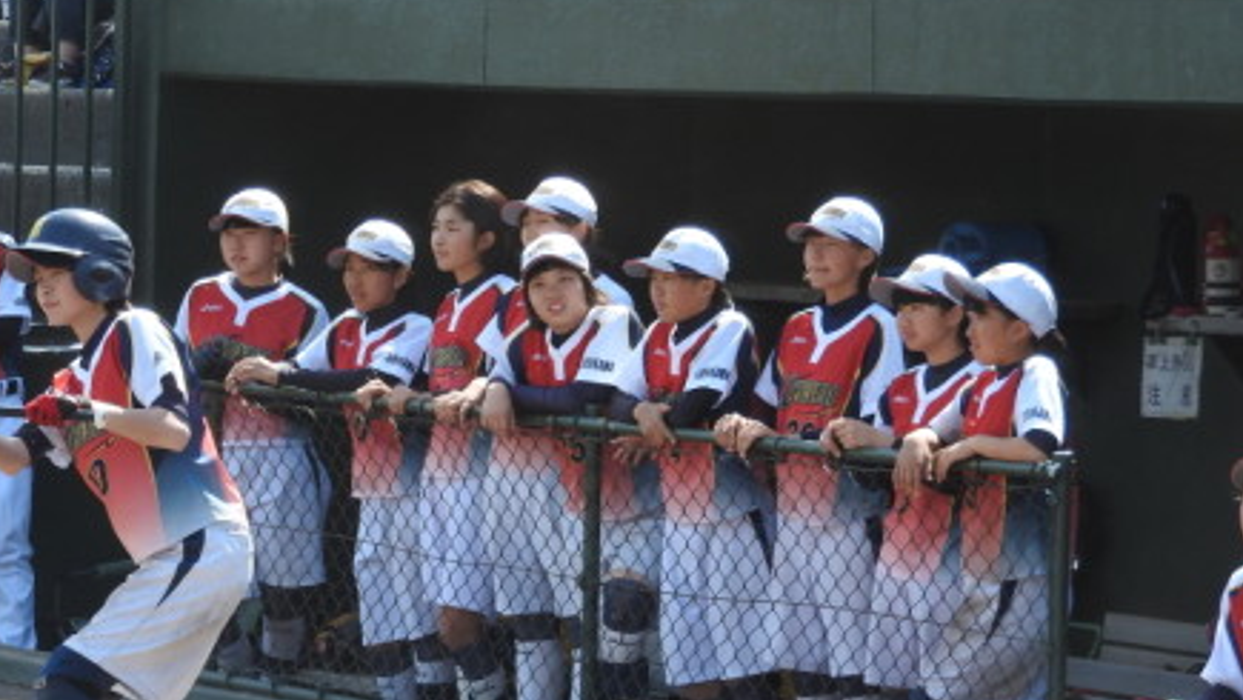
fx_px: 6693
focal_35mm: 203
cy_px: 623
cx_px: 394
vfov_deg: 6.0
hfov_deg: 10.6
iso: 100
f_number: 5
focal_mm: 24.2
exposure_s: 1/200
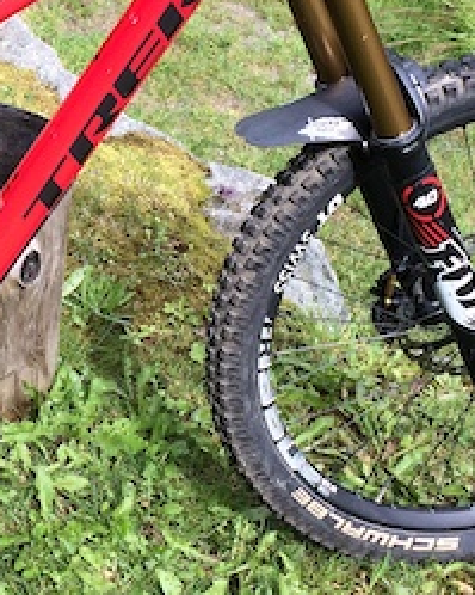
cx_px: -55
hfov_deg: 16.4
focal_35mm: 91
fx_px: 1600
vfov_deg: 20.9
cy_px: 160
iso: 32
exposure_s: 1/662
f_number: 2.2
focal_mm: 4.15
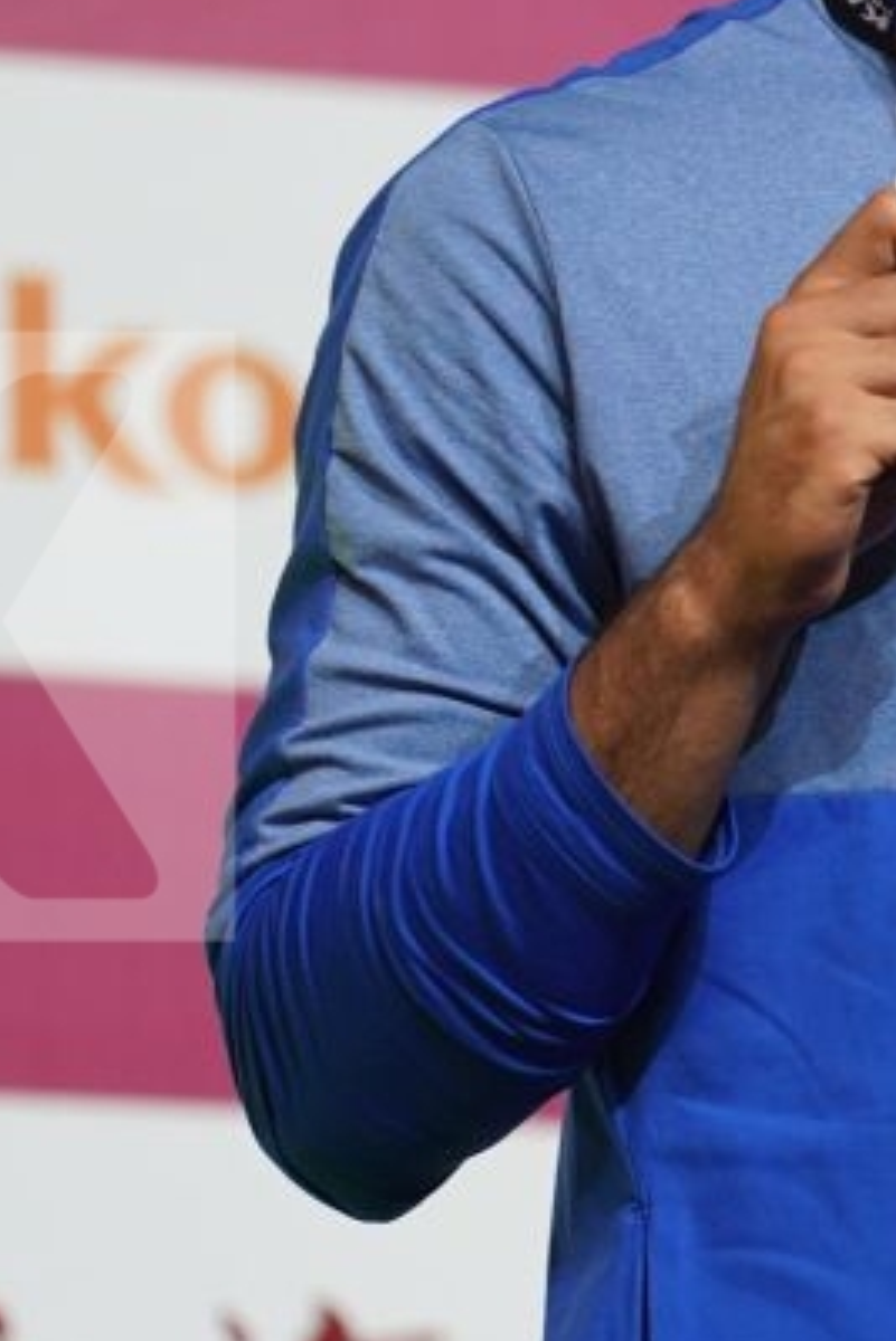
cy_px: 637
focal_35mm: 594
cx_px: 1060
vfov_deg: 3.5
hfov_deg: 2.3
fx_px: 22155
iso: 1000
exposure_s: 1/250
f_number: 2.8
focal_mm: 198
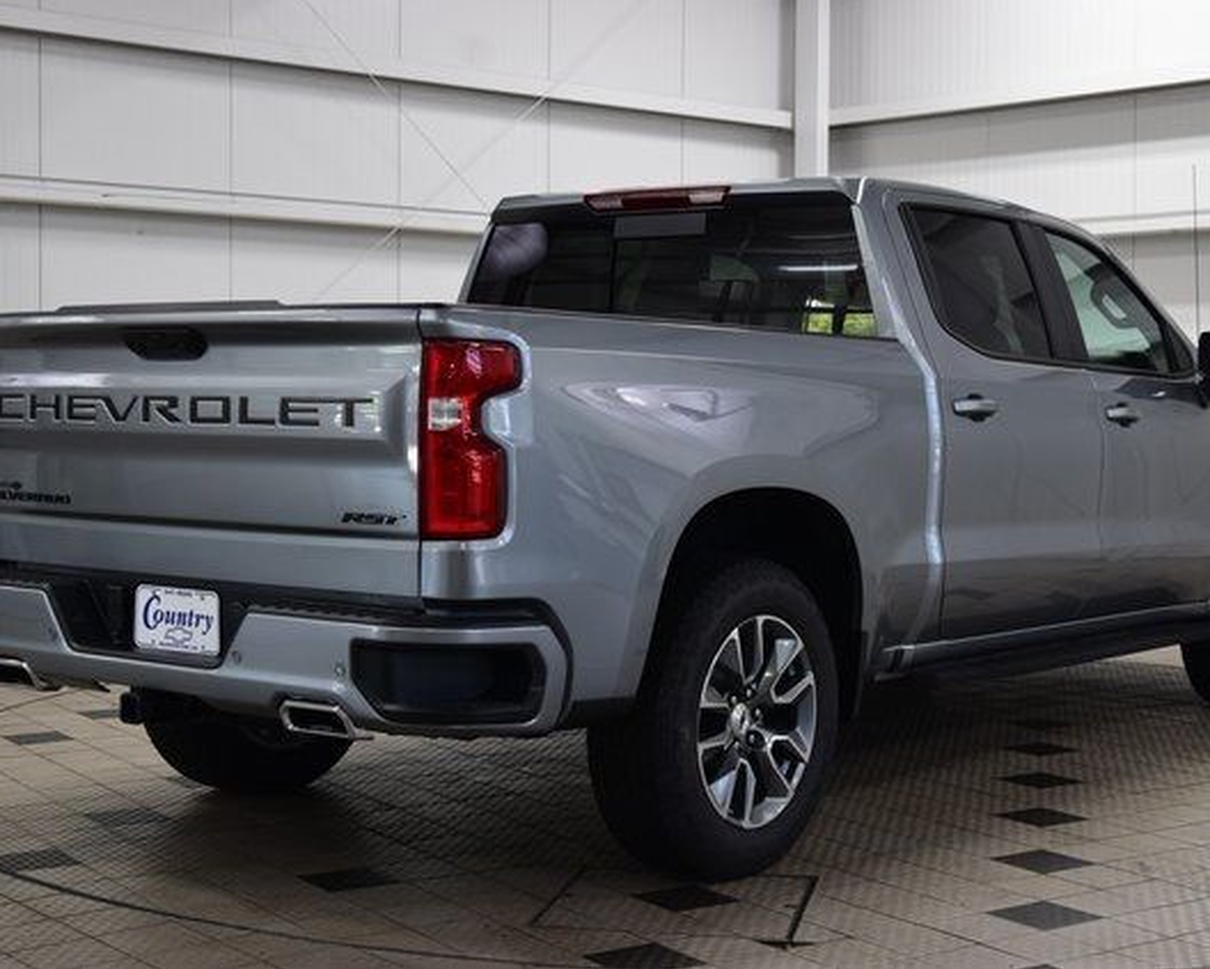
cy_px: 482
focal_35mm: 58
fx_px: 2078
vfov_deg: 26.3
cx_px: 642
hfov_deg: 32.5
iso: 400
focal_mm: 34
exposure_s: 1/20
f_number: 6.3
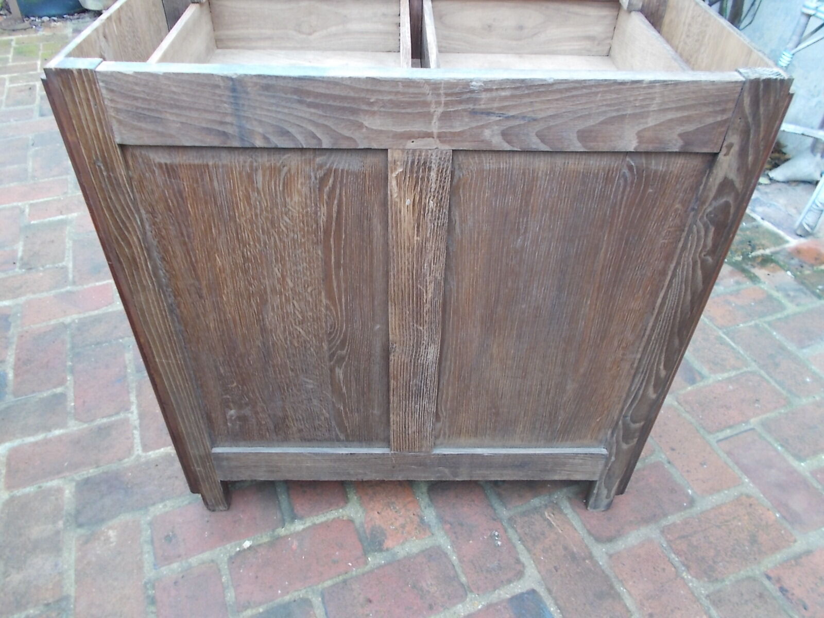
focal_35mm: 26
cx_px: 412
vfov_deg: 53.1
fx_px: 619
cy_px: 309
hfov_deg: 67.3
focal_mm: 4.6
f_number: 3.2
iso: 160
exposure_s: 1/25
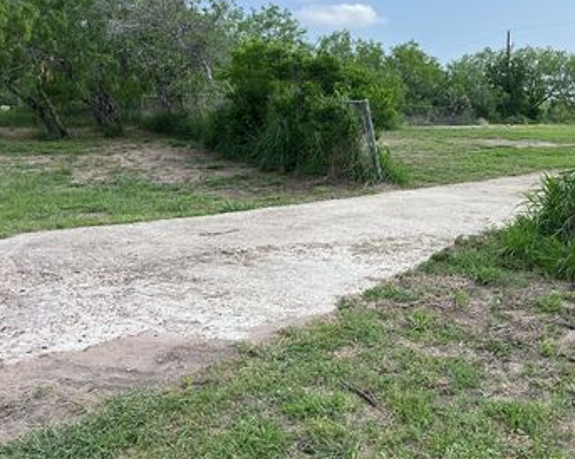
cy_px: 182
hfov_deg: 47.8
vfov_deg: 39.9
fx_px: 629
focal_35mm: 37
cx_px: 411
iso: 50
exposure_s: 1/3356
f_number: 1.5
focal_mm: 5.7
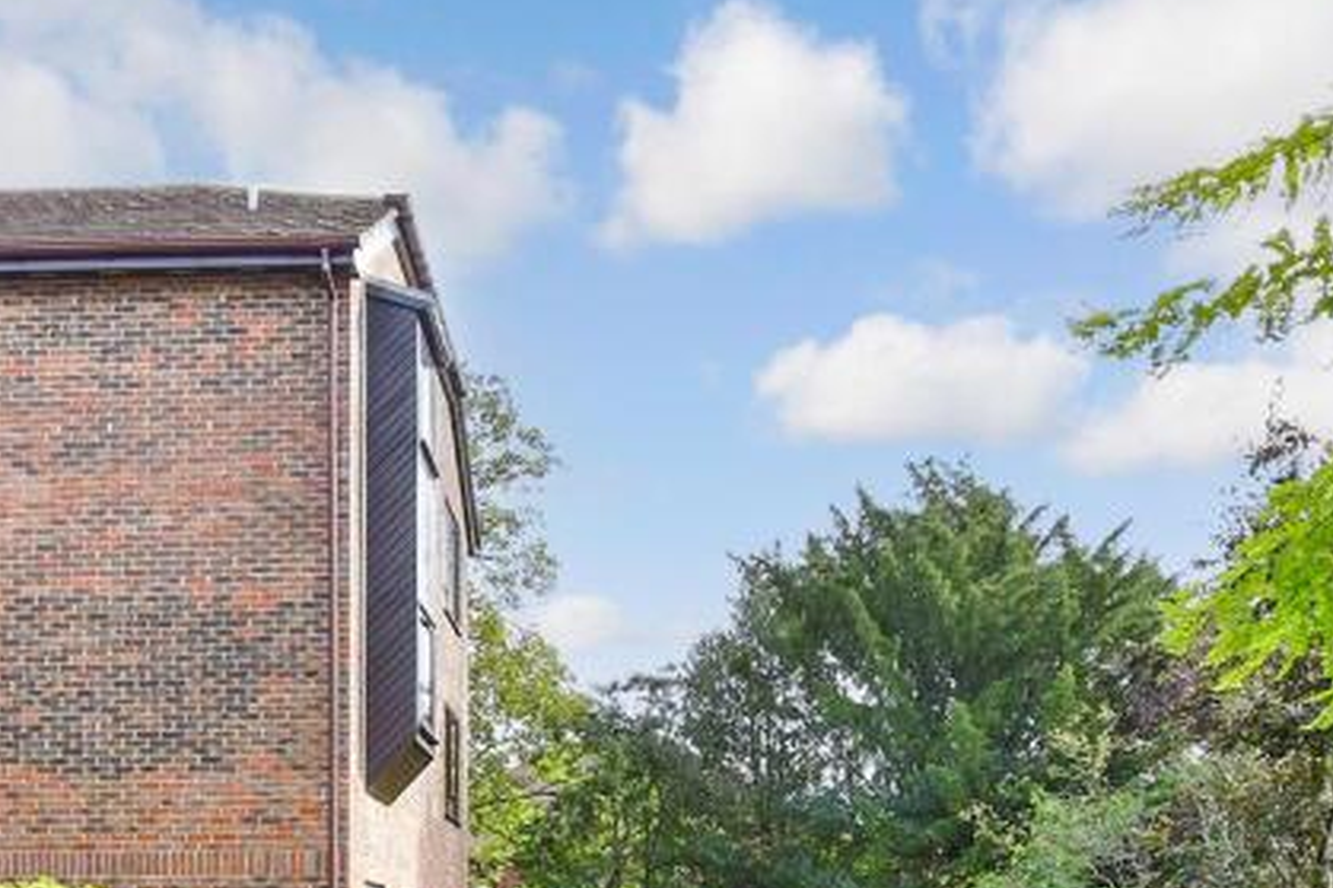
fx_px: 1628
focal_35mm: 44
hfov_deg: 44.5
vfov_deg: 28.0
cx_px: 598
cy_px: 953
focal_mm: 12
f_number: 8
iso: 400
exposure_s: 1/160
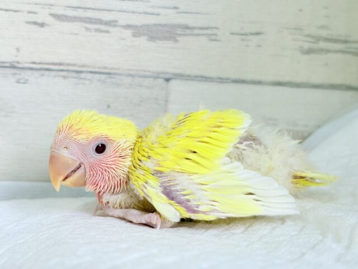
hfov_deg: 36.8
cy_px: 134
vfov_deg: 28.0
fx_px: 538
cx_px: 179
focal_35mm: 52
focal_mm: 5.96
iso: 50
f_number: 1.6
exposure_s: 1/50
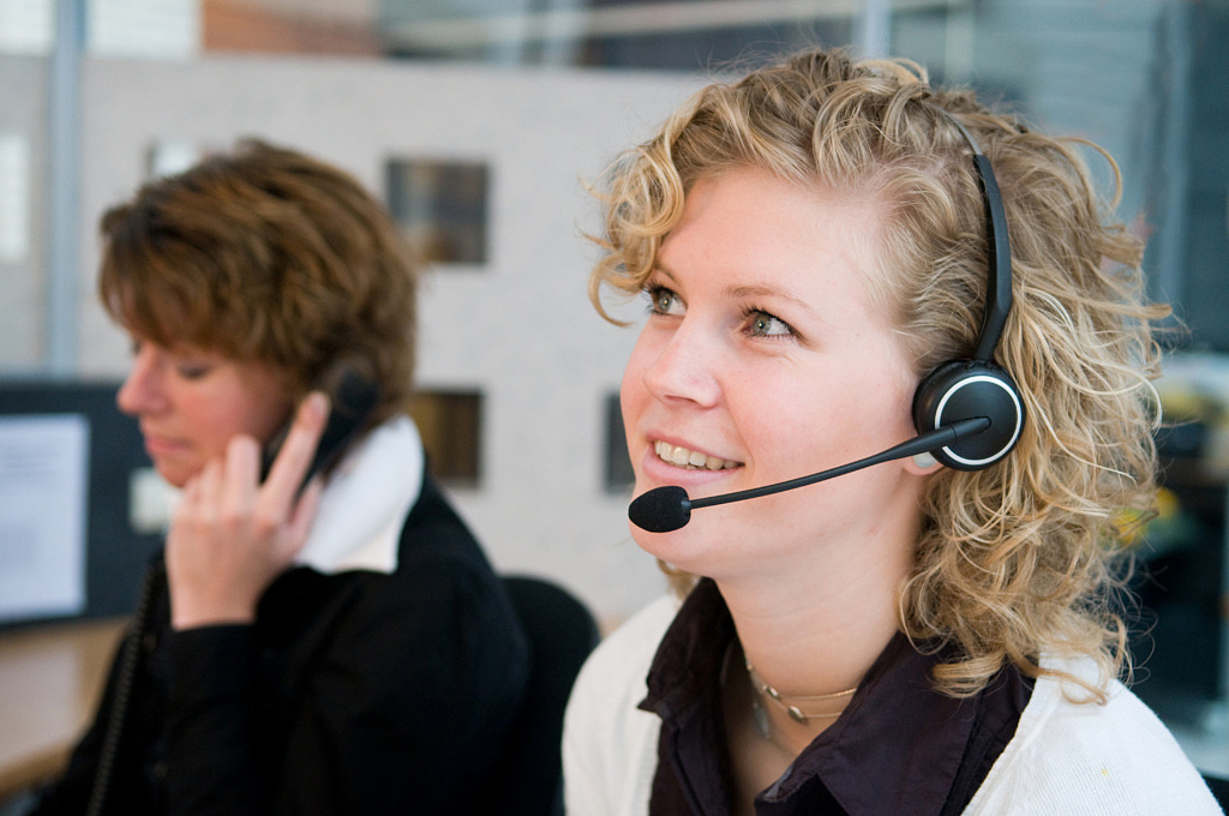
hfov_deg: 35.1
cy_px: 408
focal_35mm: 57
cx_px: 614
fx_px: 1943
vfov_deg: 23.7
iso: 400
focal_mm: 38
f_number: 2.8
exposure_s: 1/60
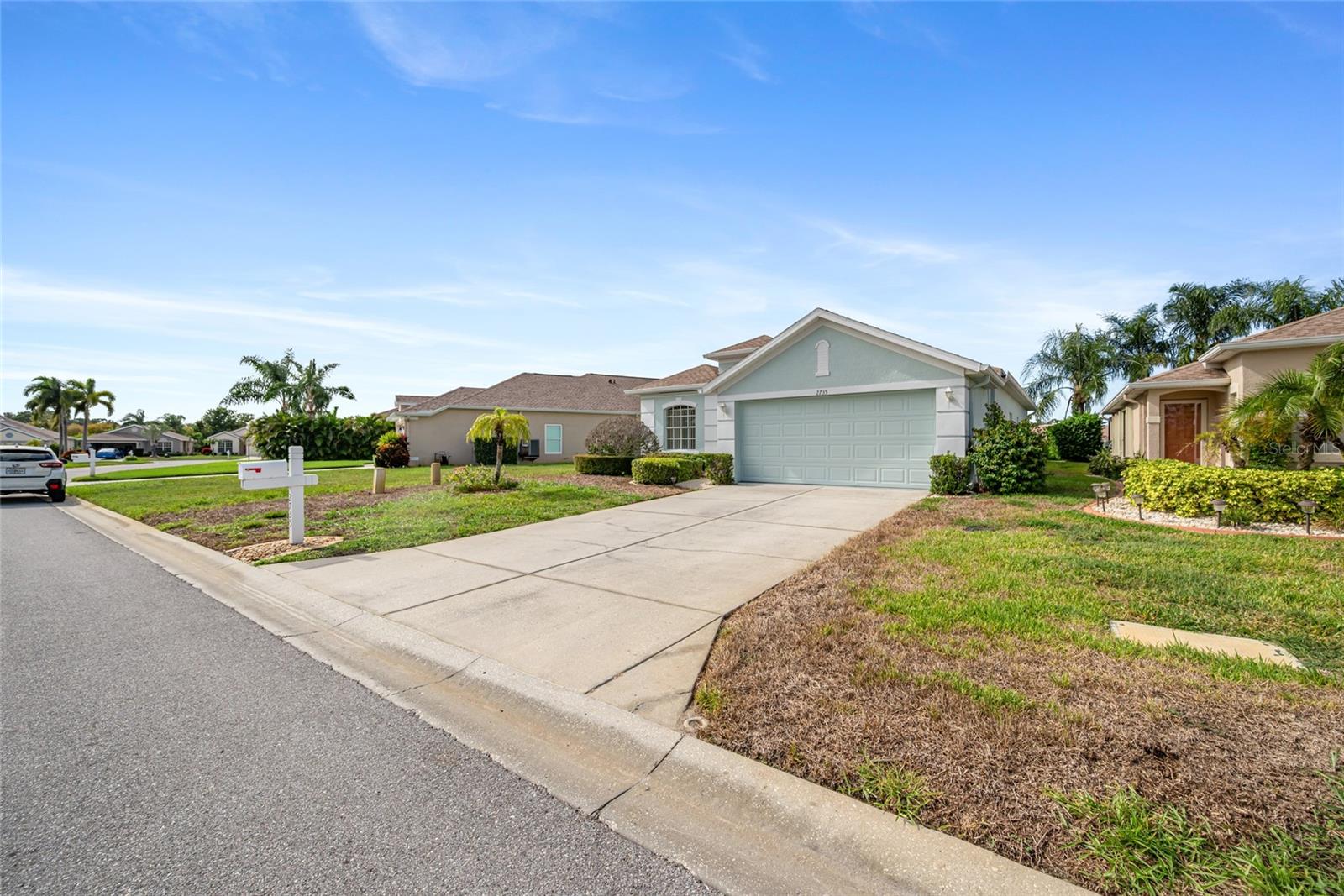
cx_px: 672
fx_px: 523
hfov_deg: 104.2
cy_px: 448
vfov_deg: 81.2
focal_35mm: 14
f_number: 6.3
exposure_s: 1/2000
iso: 250
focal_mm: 14
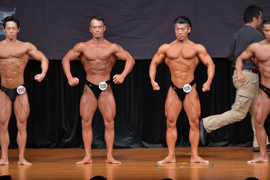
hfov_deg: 7.2
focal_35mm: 285
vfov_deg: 4.8
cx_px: 135
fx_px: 2136
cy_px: 90
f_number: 5.6
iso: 5000
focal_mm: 190
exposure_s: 1/400
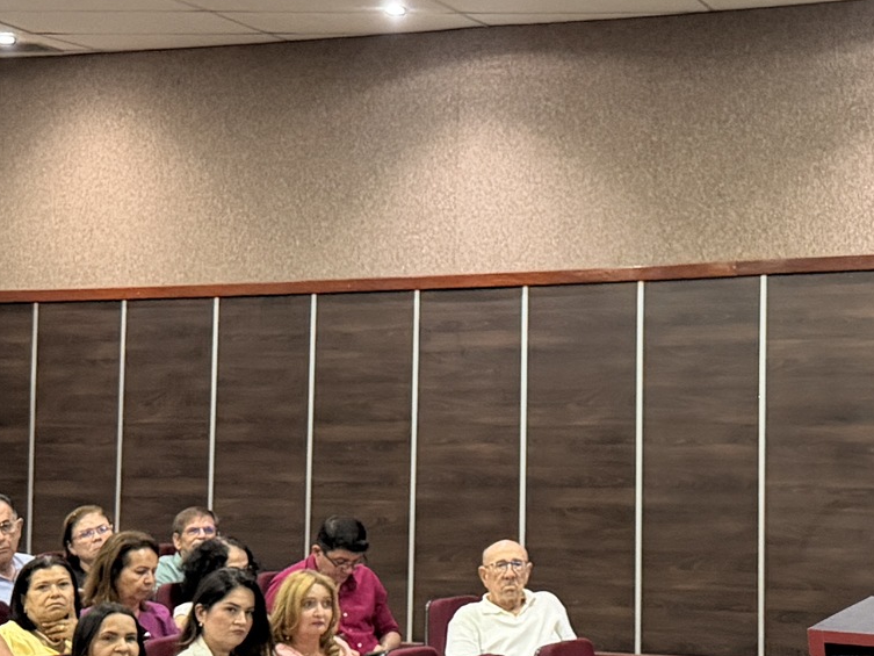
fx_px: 2298
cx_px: 886
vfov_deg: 16.2
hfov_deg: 20.8
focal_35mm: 91
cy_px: 251
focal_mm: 6.76
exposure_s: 1/40
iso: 640
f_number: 1.78
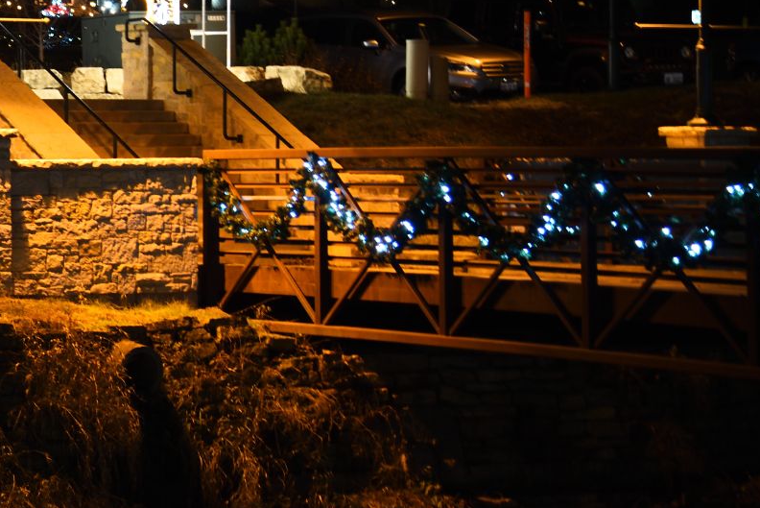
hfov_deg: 13.3
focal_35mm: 150
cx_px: -186
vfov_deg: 9.1
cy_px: 22
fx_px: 3168
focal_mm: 58
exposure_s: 1/3
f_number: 4
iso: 400
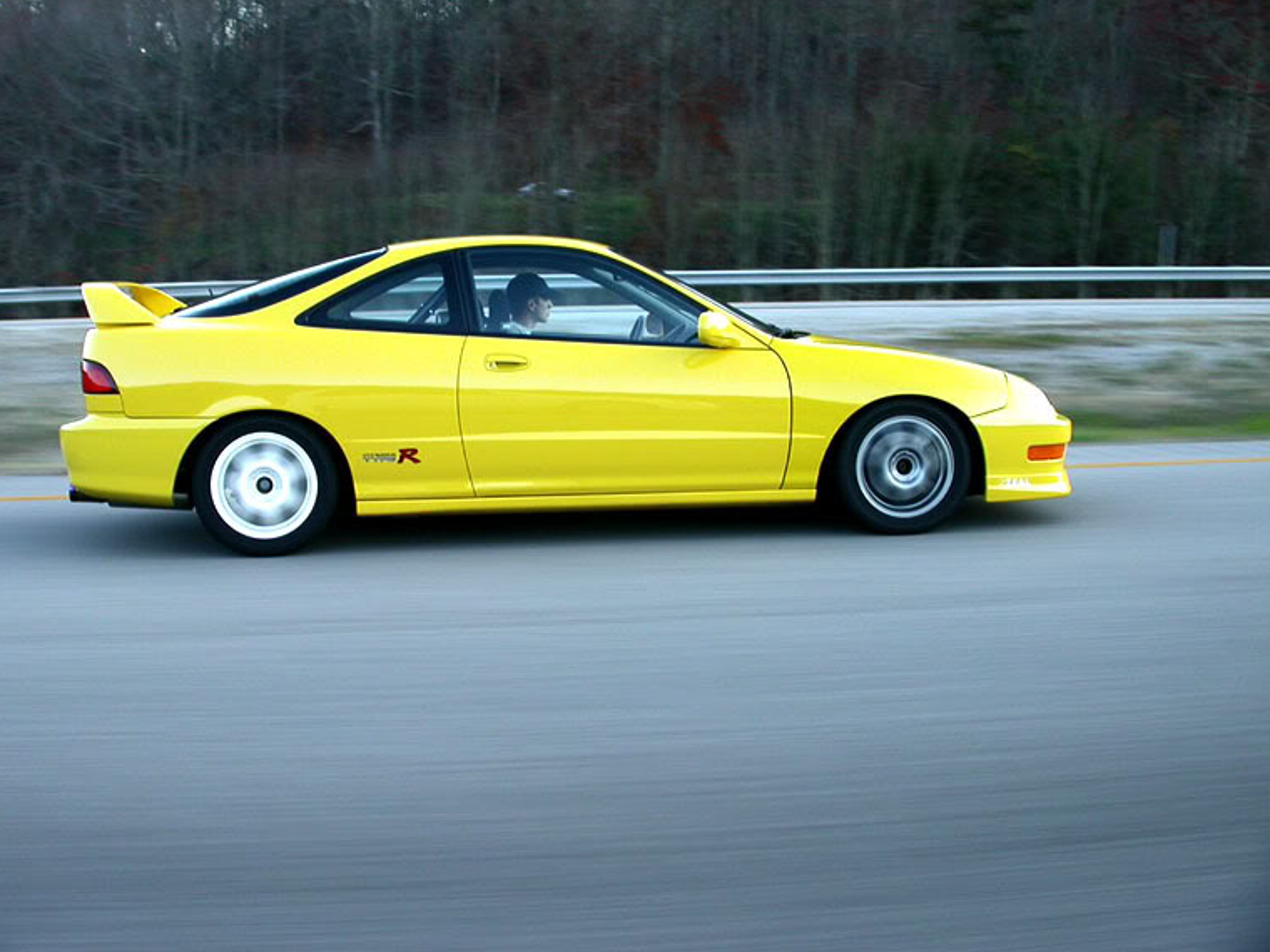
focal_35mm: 40
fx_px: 1468
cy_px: 456
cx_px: 607
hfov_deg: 46.8
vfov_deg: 36.0
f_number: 3.7
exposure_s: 1/67.1
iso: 100
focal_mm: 7.85
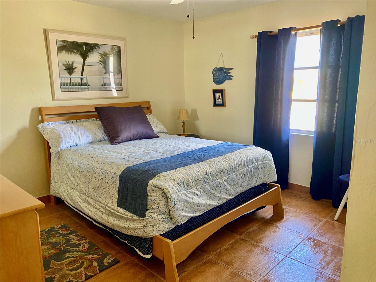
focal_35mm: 26
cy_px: 141
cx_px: 188
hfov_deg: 67.3
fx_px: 282
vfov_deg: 53.1
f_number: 1.8
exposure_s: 1/60
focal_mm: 4.25
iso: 400
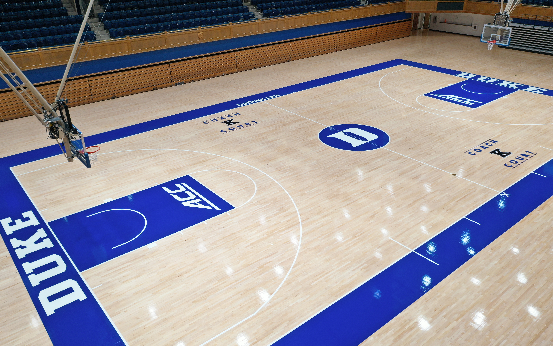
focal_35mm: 29
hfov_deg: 64.6
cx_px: 277
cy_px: 179
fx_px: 437
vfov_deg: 43.1
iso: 100
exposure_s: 1/60
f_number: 3.5
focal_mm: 10.26
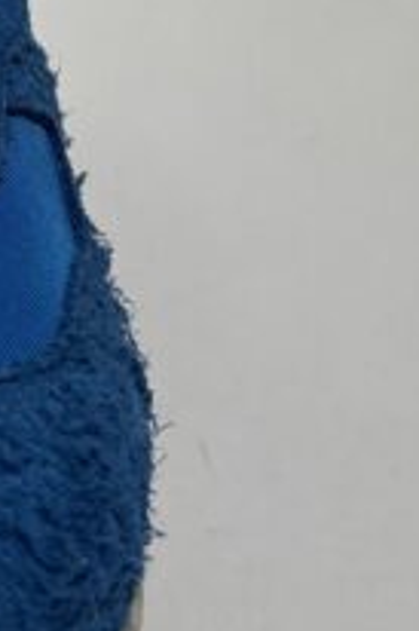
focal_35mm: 105
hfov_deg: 12.3
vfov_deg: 18.6
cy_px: -80
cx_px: -235
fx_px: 1836
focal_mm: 5.1
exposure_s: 1/544
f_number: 1.6
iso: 50
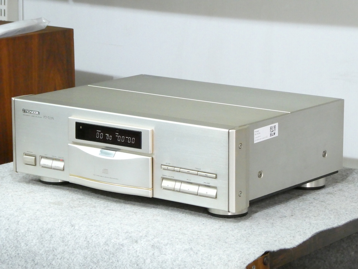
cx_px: 179
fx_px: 1282
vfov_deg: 12.0
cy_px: 134
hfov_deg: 15.9
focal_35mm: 124
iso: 1600
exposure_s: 1/25
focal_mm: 22.3
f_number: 6.3
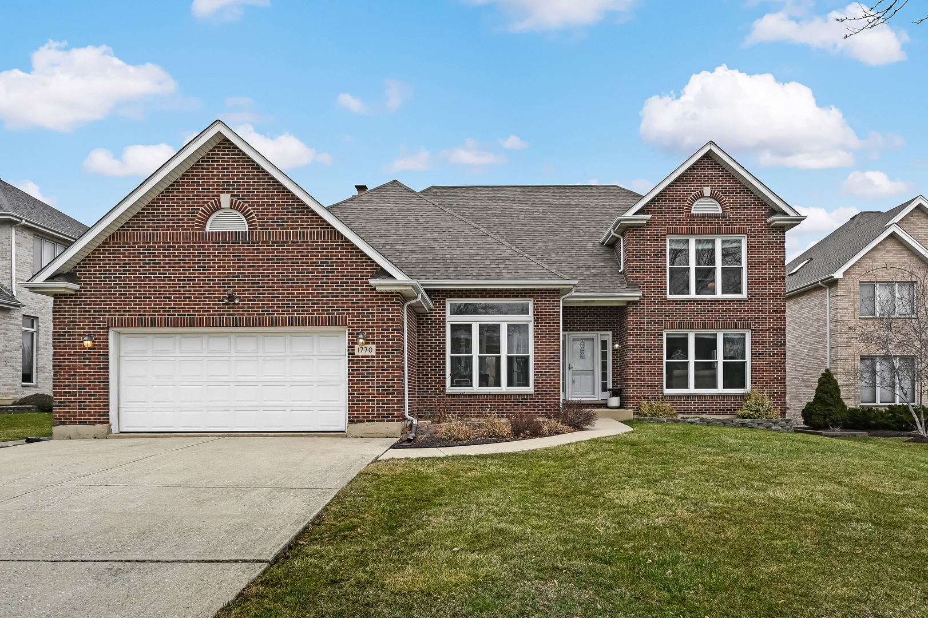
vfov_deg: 61.9
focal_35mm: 20
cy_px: 309
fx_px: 515
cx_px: 464
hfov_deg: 84.0
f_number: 8
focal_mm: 20
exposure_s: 1/320
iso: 400
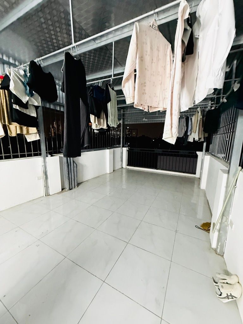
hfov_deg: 85.7
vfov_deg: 102.1
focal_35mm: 14
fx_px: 131
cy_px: 162
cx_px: 122
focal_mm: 2.22
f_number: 2.2
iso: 1000
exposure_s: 1/50
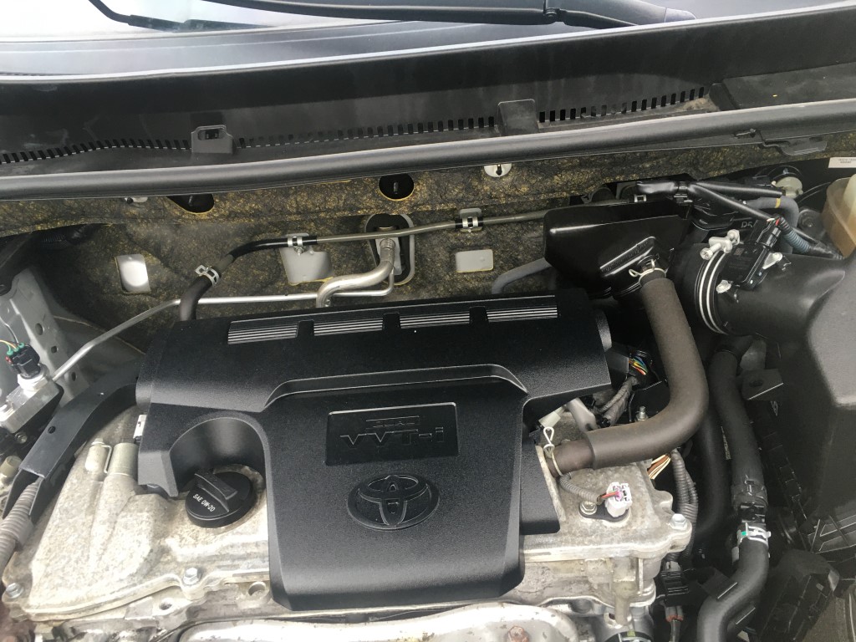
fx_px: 717
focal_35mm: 29
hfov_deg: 61.7
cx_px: 428
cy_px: 321
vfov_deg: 48.2
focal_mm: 4.15
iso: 40
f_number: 2.2
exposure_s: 1/30
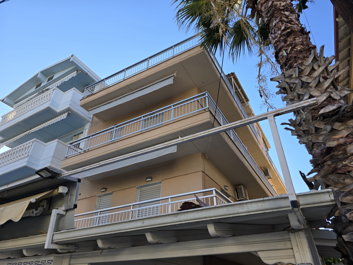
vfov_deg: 58.9
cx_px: 176
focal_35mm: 23
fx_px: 235
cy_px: 132
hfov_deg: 73.9
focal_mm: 6.3
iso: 12
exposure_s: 1/282
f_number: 1.7
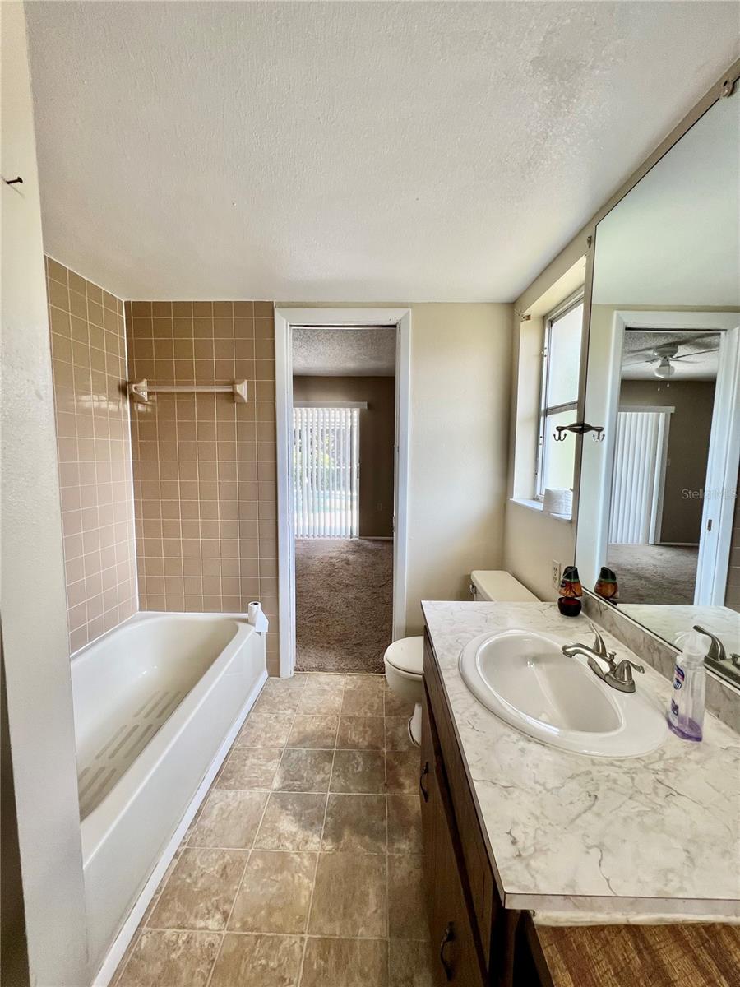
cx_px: 370
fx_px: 371
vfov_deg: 106.2
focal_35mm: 13
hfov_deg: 89.9
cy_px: 494
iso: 50
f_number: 1.8
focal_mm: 1.57
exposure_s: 1/99
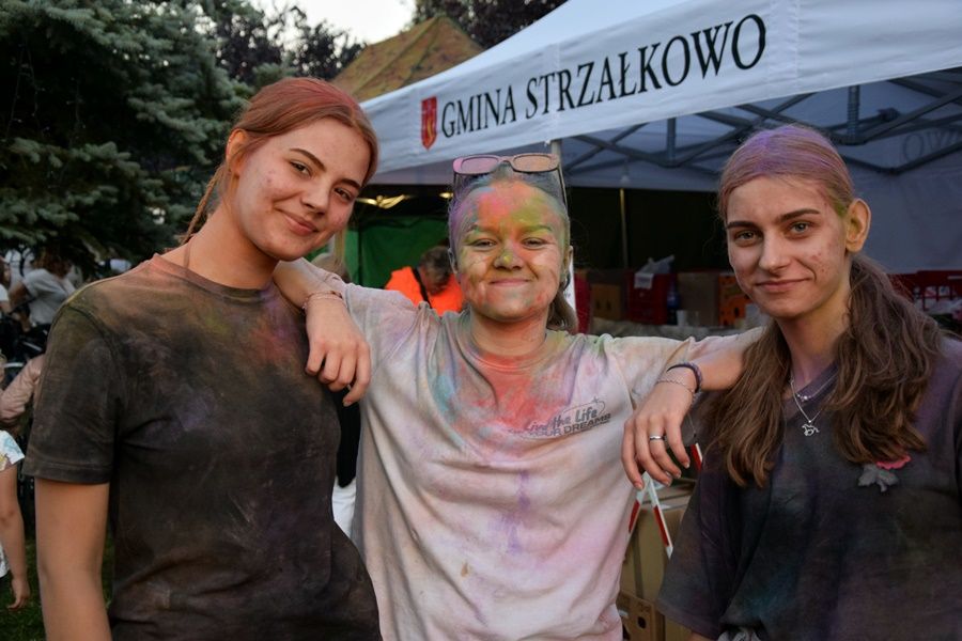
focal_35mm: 52
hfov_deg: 37.9
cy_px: 320
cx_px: 481
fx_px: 1403
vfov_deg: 25.8
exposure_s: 1/100
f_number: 4.5
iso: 800
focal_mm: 35
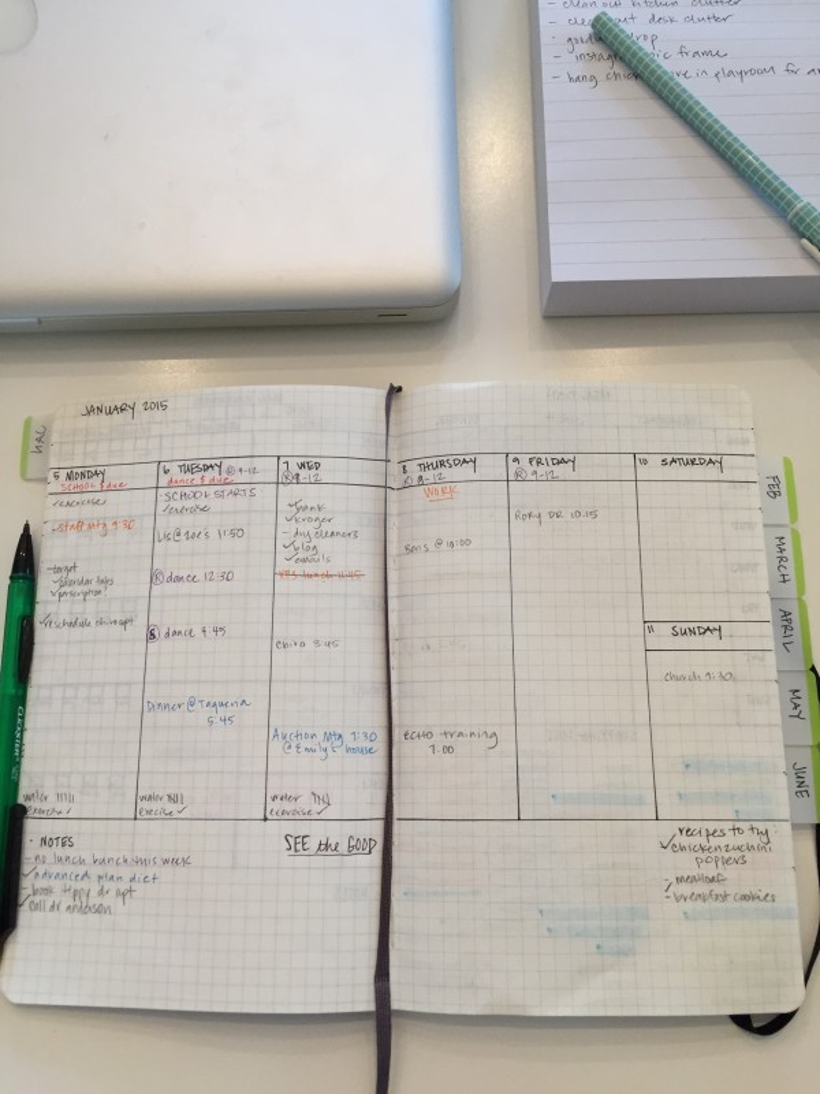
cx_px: 410
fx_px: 916
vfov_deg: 61.7
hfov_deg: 48.2
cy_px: 547
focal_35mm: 29
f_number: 2.2
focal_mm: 4.15
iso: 50
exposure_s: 1/30
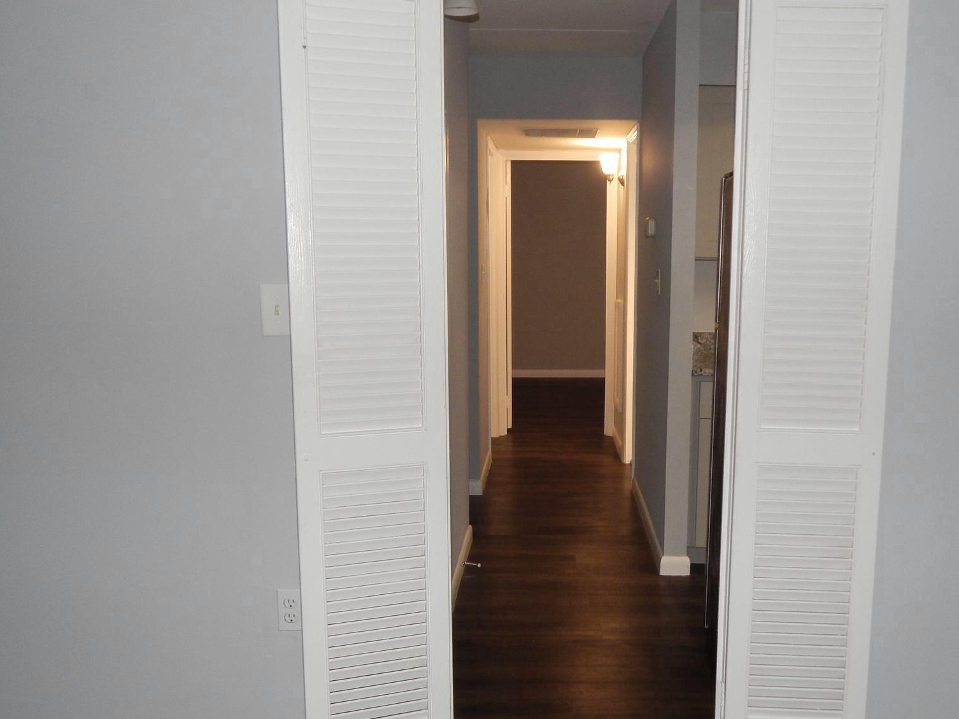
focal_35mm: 34
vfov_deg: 41.7
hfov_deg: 53.7
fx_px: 942
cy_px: 392
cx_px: 558
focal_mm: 4.5
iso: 200
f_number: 3.1
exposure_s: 1/30
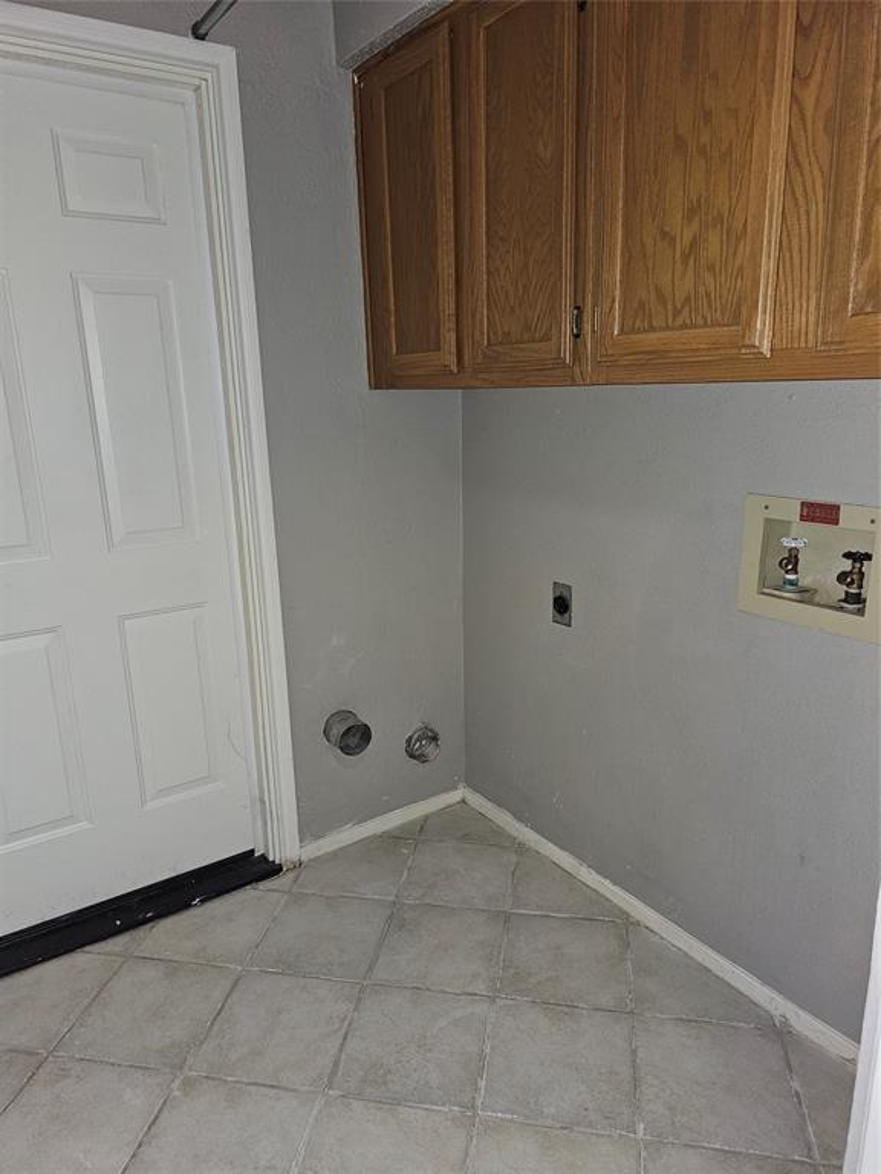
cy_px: 587
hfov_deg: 58.9
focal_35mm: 23
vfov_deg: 73.9
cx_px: 440
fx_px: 780
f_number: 1.7
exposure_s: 1/18.8
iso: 125
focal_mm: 6.3
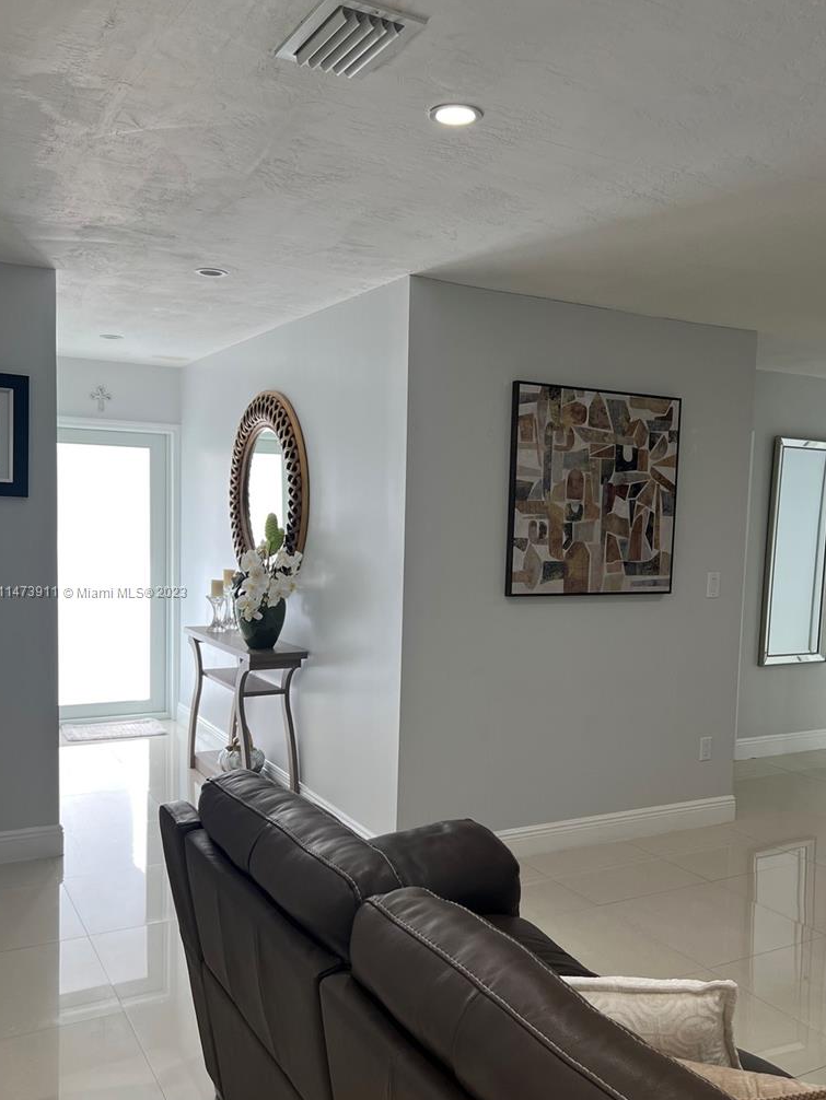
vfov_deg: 58.3
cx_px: 478
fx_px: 986
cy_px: 593
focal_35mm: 31
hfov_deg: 45.3
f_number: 1.5
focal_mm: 5.7
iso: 50
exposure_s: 1/120
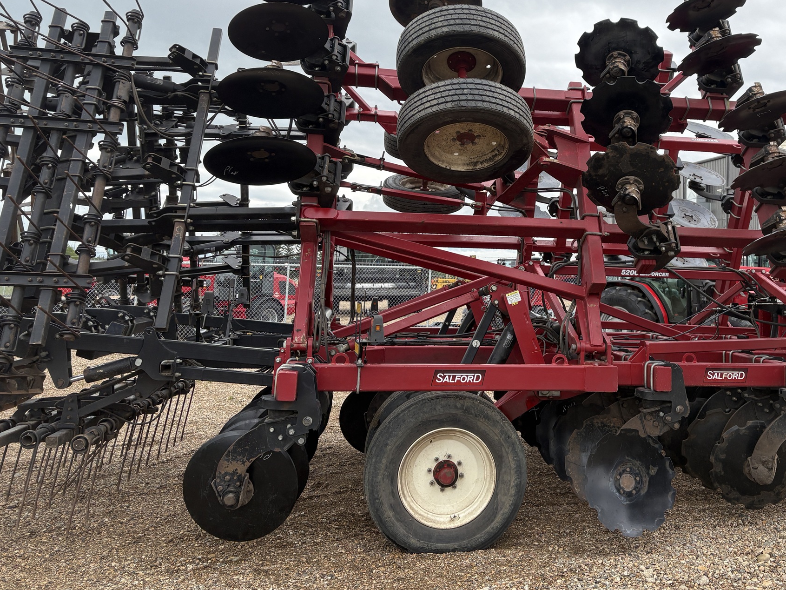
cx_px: 538
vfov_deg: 39.2
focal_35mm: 36
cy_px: 201
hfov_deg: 50.2
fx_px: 817
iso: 50
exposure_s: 1/1135
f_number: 1.6
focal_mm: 5.96
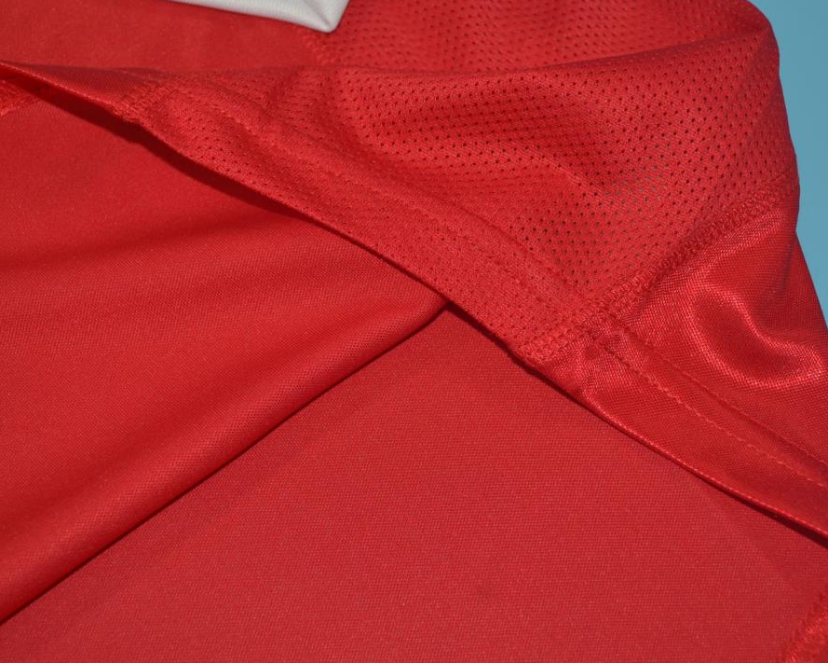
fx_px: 1593
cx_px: 414
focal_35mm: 65
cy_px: 334
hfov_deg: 29.1
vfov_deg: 23.5
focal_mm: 38
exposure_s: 1/200
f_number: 5
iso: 200
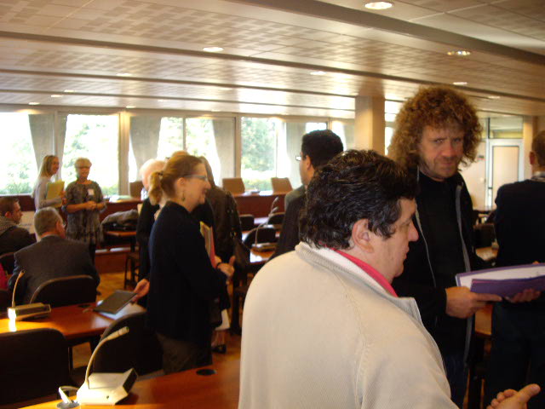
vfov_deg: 37.7
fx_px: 598
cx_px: 272
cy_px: 204
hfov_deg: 49.0
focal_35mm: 38
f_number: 2.7
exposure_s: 1/40
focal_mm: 6.2
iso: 200
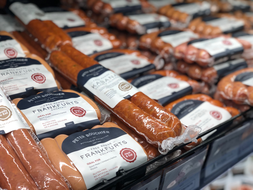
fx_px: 380
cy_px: 95
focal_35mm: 52
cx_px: 126
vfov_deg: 28.0
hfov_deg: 36.8
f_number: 2.4
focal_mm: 6
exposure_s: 1/50
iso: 25
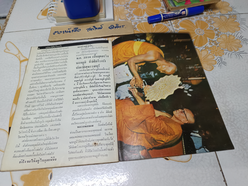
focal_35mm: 24
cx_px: 124
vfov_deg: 56.8
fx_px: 172
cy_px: 93
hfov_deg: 71.6
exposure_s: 1/33.3
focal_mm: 5.31
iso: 989
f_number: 1.7
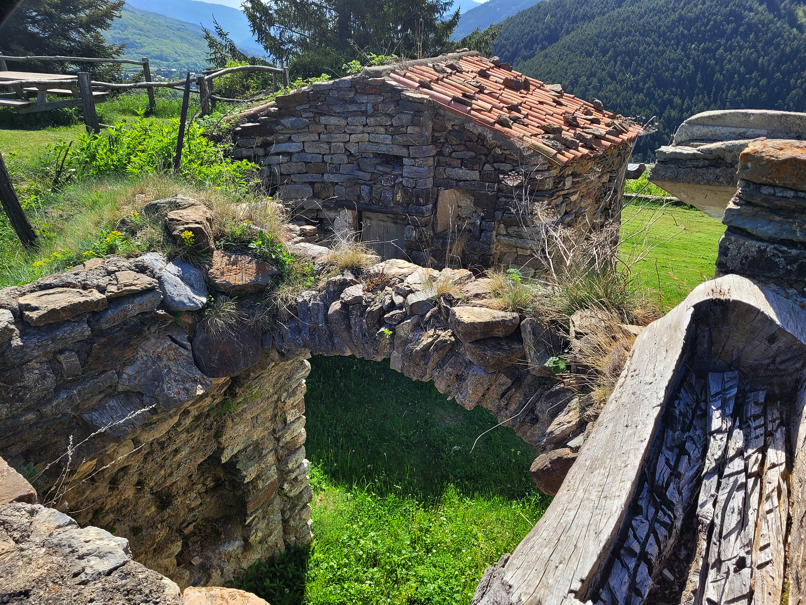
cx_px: 403
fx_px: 605
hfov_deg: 67.3
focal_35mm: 26
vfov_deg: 53.1
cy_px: 302
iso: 40
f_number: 1.8
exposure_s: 1/1202
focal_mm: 5.4
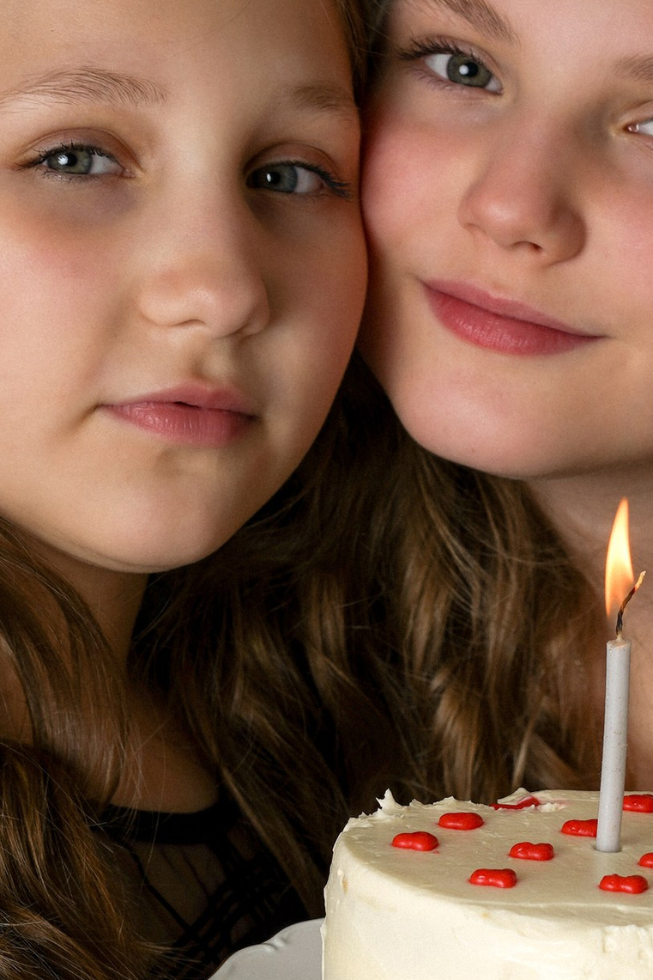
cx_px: 622
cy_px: 886
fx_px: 5032
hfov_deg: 7.4
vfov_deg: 11.0
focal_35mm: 185
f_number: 7.1
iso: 50
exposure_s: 1/125
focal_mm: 55
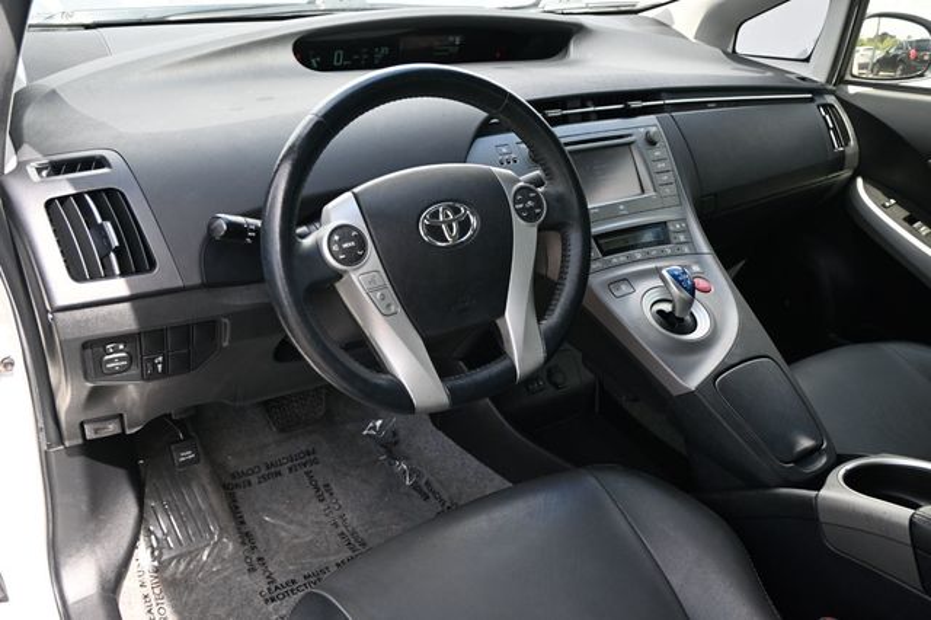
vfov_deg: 43.6
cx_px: 466
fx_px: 775
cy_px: 310
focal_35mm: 30
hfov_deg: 62.0
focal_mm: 20
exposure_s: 1/250
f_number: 4
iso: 360
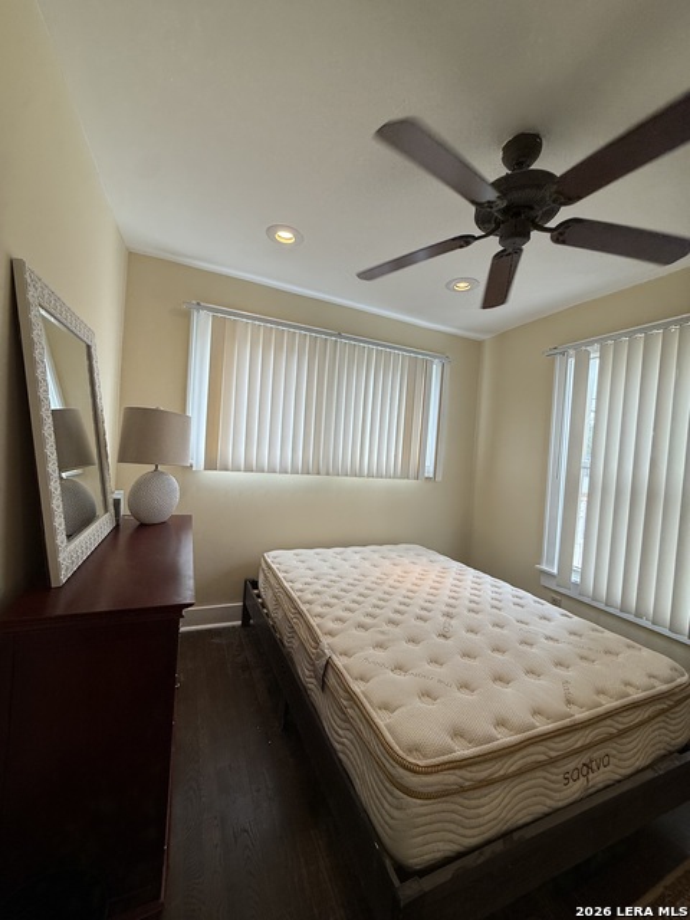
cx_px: 345
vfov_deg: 102.1
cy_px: 460
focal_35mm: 14
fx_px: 372
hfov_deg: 85.7
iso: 50
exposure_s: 1/135
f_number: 2.2
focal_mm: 2.22
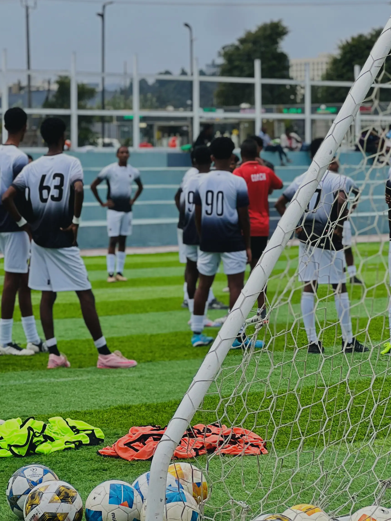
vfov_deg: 14.6
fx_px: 2033
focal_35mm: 135
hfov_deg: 11.0
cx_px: 209
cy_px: 165
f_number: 2.8
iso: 32
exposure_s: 1/589
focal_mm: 9
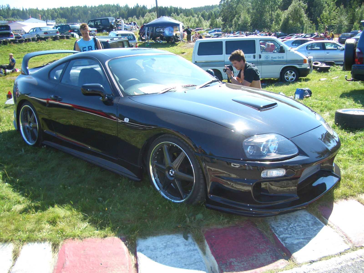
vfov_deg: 40.7
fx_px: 368
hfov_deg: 52.6
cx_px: 182
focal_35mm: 35
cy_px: 136
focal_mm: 5.8
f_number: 2.6
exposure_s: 1/320
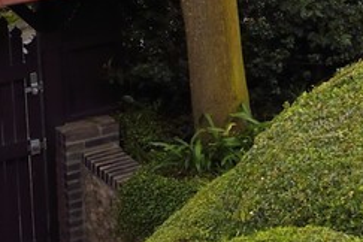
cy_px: -428
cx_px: 1137
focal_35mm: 277
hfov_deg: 6.7
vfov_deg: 4.8
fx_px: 2793
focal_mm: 42
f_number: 10
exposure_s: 1/200
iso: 400
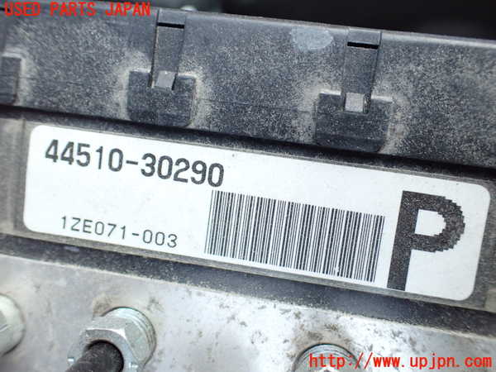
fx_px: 430
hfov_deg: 60.0
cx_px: 248
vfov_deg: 46.8
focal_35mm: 30
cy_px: 186
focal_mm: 5.4
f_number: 2.3
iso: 640
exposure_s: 1/125
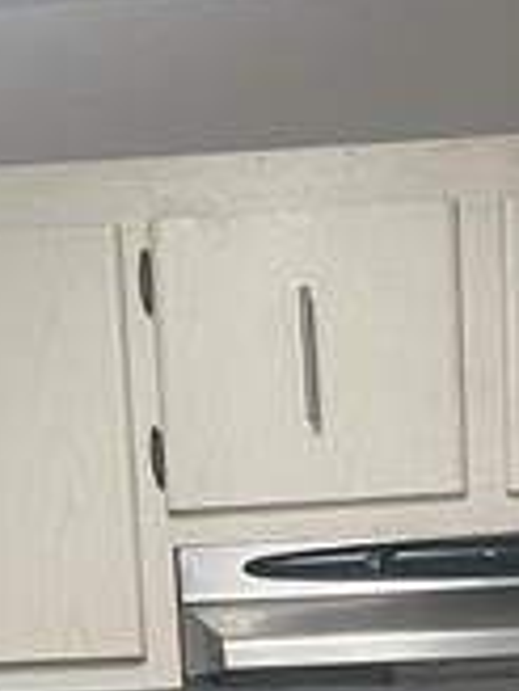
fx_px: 2339
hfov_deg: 12.6
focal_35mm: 117
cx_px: 371
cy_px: 1437
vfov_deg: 13.9
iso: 160
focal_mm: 5.1
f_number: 1.6
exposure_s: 1/60
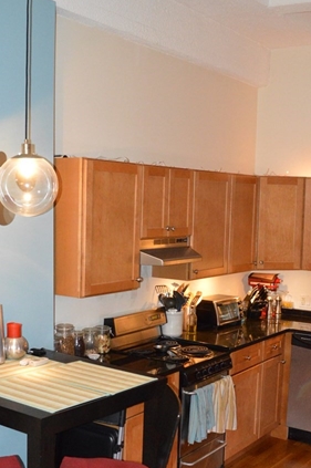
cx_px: 167
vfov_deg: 40.2
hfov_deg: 27.5
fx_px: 636
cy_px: 279
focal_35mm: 49
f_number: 3.5
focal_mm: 18
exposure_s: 1/60
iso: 2200
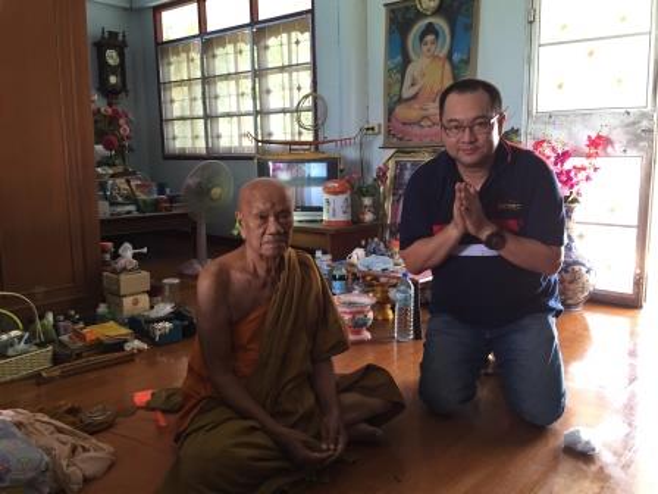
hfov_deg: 61.7
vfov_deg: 48.2
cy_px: 247
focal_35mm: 29
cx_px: 329
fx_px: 551
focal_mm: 4.15
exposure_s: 1/30
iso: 80
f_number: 2.2
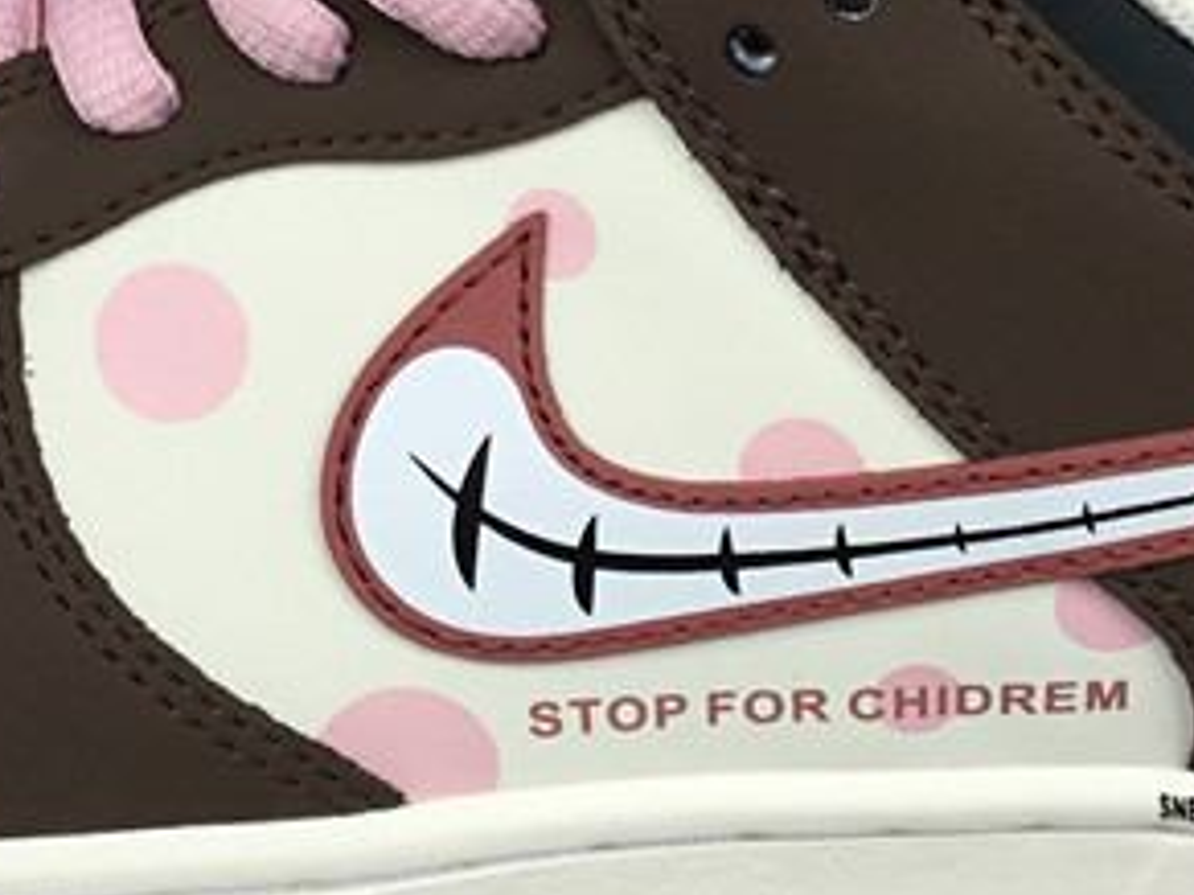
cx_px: 603
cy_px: 195
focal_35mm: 96
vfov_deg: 15.3
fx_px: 3310
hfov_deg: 20.4
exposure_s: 1/386
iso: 25
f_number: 2.4
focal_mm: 3.3
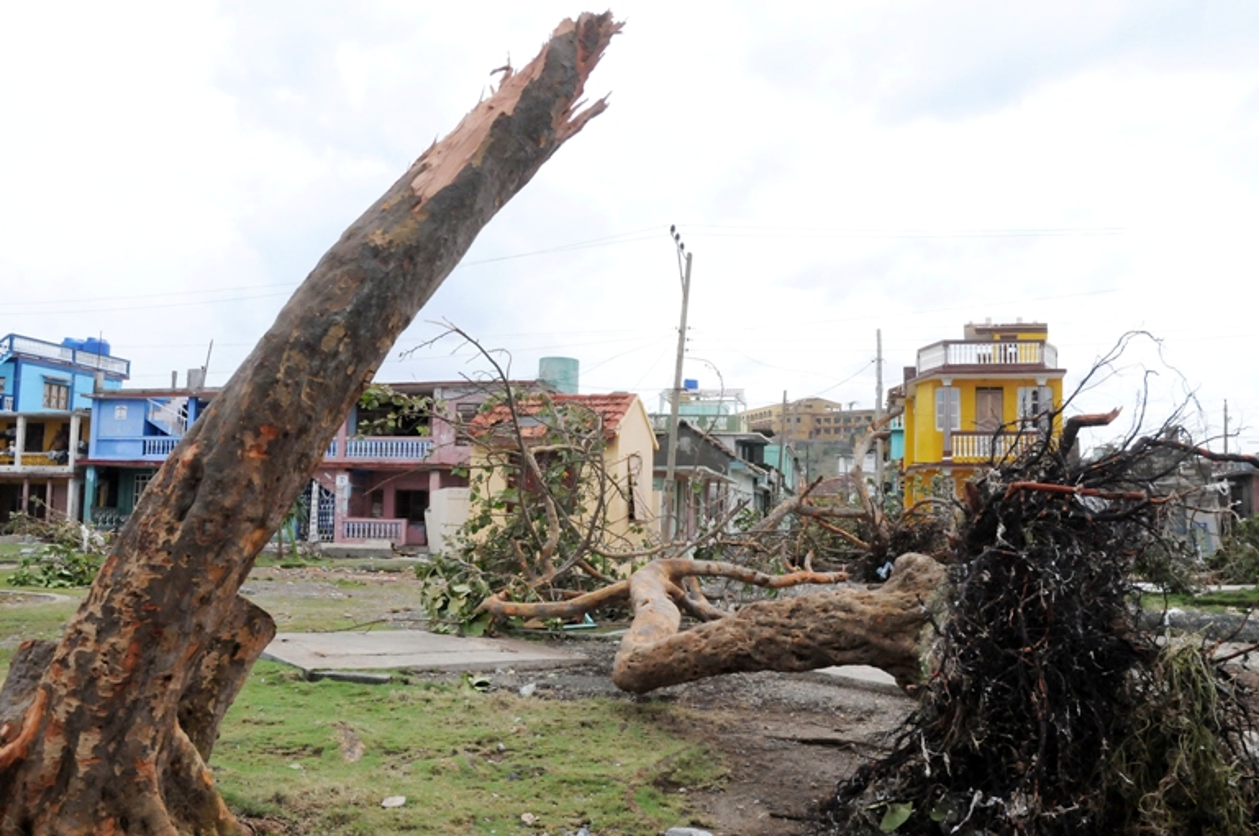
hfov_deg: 57.3
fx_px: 1153
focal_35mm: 33
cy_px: 418
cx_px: 630
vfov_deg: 39.9
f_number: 7.1
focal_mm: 22
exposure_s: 1/500
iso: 1600
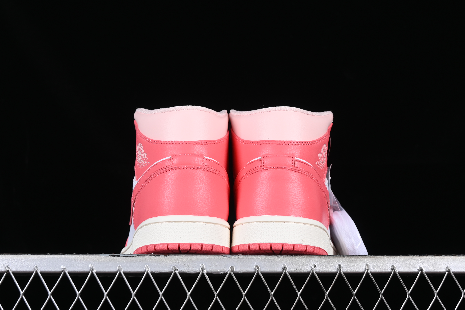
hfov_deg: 27.0
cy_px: 156
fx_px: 969
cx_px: 236
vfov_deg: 18.2
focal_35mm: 75
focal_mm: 48
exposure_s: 1/80
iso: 160
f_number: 8
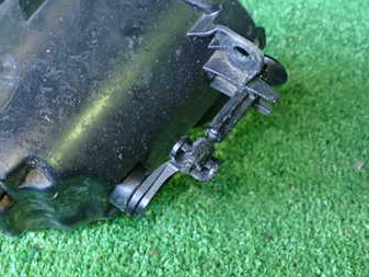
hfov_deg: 32.7
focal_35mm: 57
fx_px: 608
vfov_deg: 25.6
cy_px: 107
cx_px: 67
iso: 400
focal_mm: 5.79
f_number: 2.4
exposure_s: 1/30
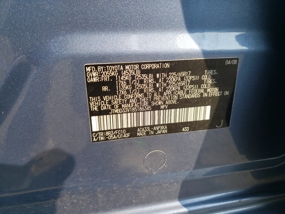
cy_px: 107
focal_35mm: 26
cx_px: 142
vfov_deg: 53.1
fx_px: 214
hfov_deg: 67.3
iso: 50
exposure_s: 1/769
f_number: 1.5
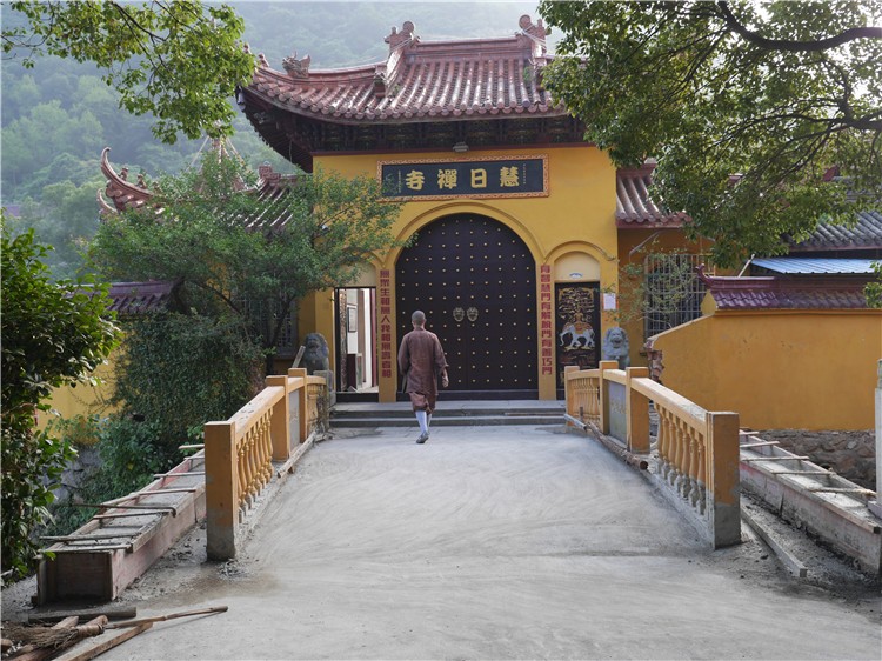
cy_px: 330
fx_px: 866
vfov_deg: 41.8
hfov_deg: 54.0
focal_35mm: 34
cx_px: 441
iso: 200
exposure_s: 1/200
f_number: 3.2
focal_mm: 17
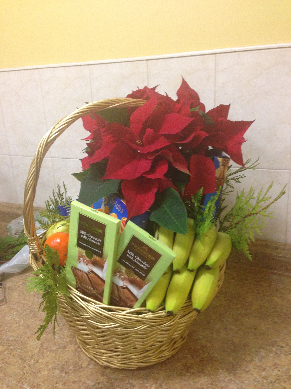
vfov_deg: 55.4
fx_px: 370
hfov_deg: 42.9
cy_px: 194
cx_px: 146
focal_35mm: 33
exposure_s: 1/20
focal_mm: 4.12
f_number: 2.4
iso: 250
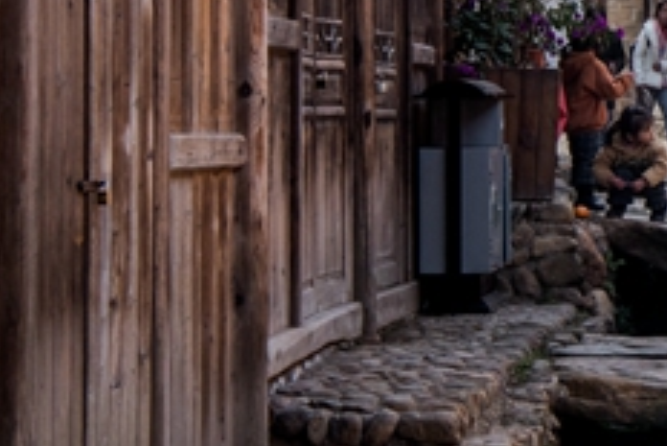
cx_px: 842
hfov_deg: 9.1
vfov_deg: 6.1
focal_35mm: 223
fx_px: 4134
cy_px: -151
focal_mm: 48
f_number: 13
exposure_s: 1/100
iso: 125
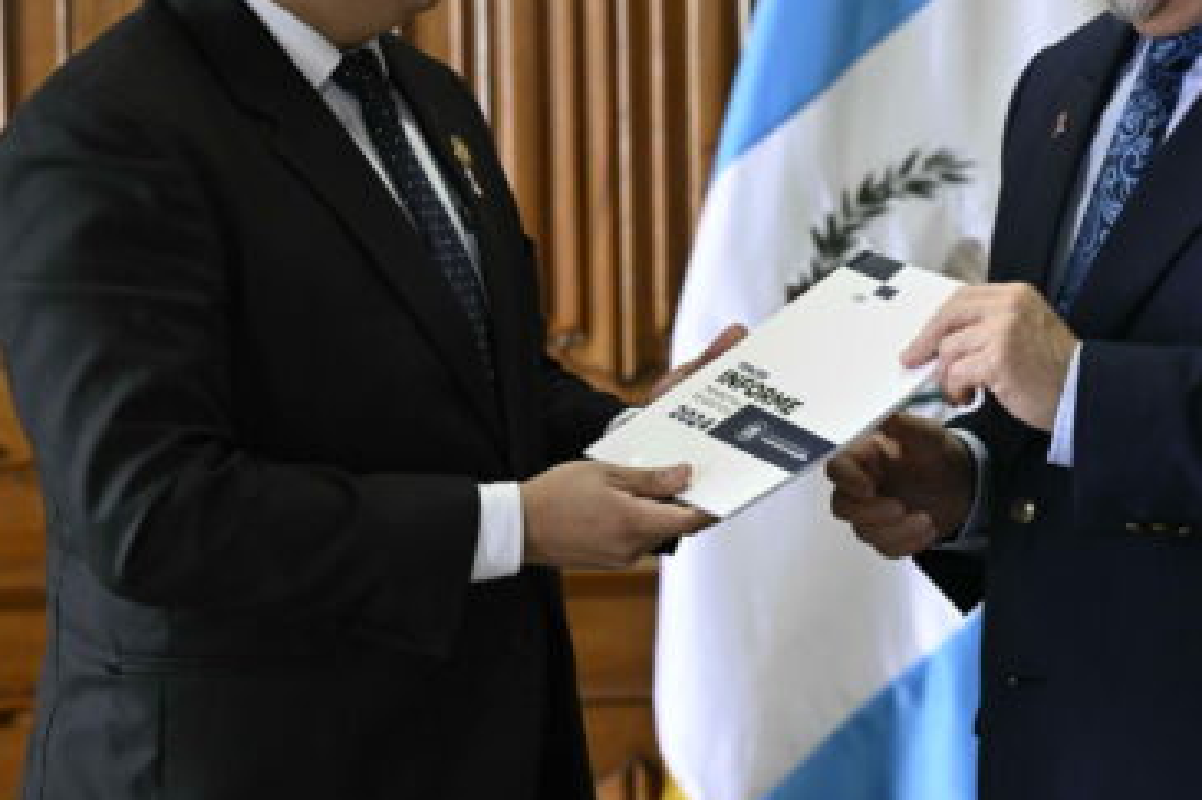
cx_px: 853
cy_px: 156
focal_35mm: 196
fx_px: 6541
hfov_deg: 10.5
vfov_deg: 7.0
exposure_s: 1/160
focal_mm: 110
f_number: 4
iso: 3200
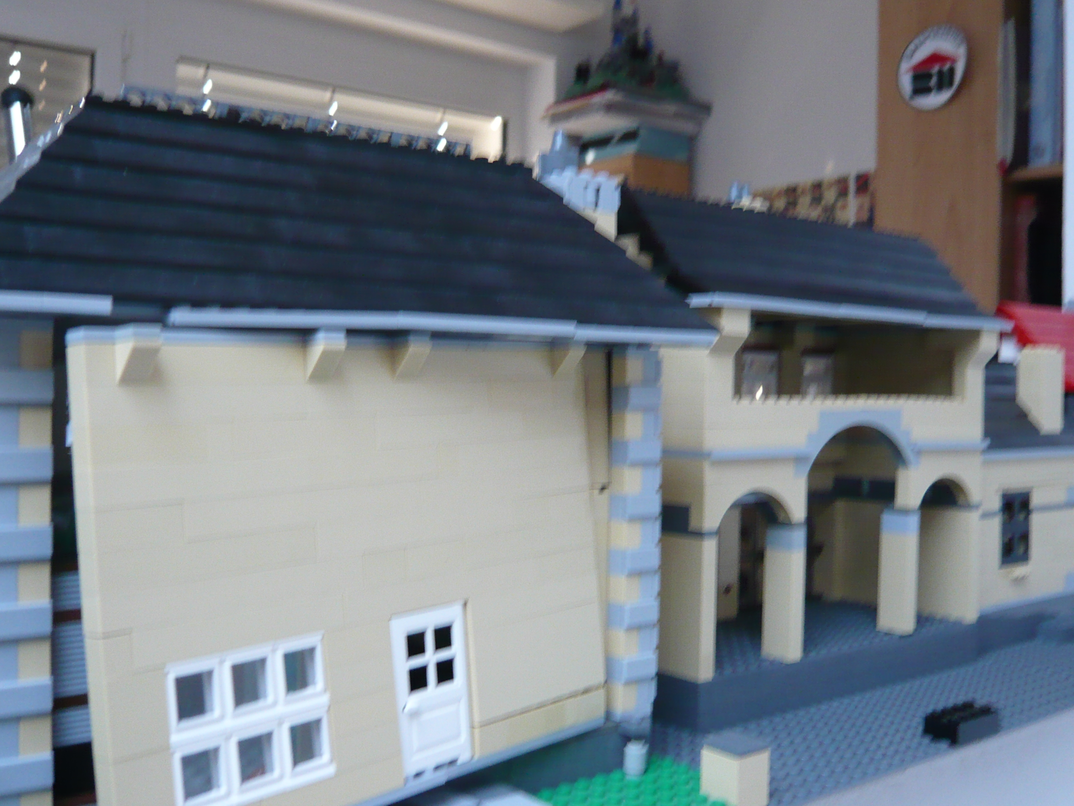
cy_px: 403
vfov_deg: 39.7
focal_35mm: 36
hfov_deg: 51.4
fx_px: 1117
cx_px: 537
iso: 200
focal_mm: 4.9
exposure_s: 1/15
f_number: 2.9
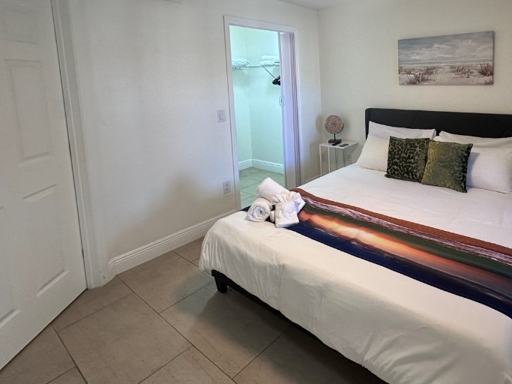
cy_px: 108
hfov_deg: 74.7
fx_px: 311
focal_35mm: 21
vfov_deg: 60.8
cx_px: 368
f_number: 2.2
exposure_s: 1/120
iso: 200
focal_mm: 2.22
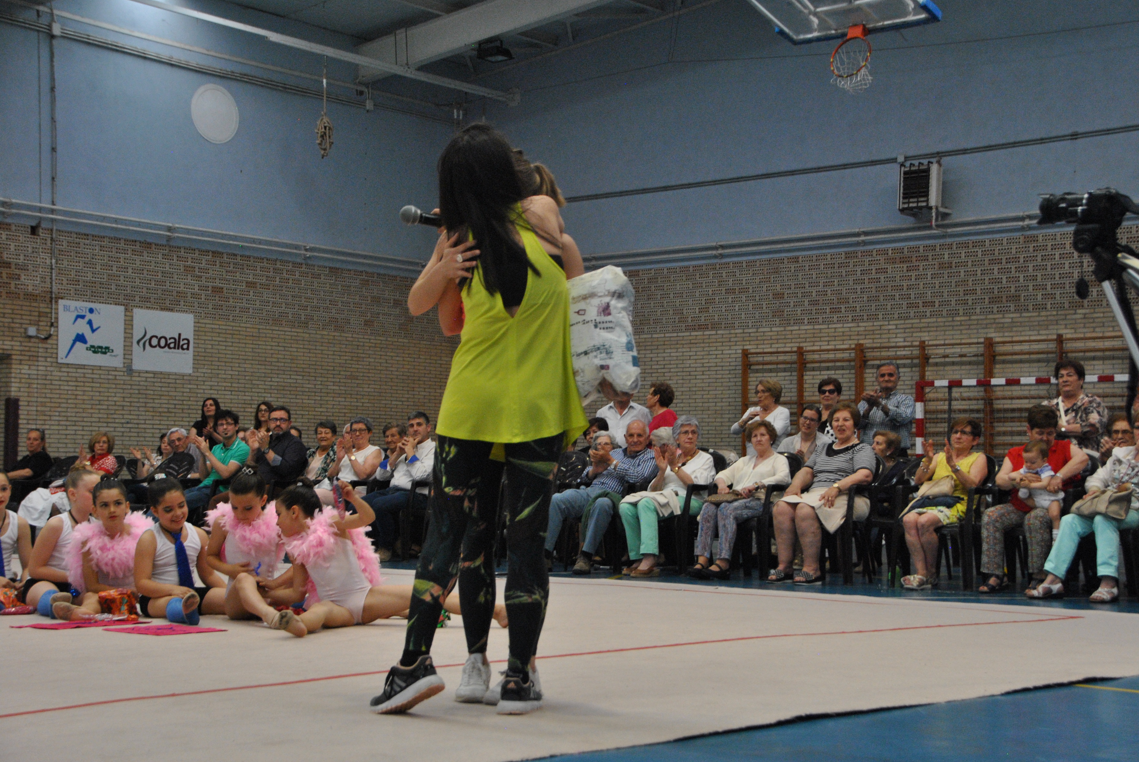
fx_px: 1869
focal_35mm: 59
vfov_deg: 23.1
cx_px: 585
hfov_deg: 33.9
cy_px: 380
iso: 800
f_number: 5.6
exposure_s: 1/125
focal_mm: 38
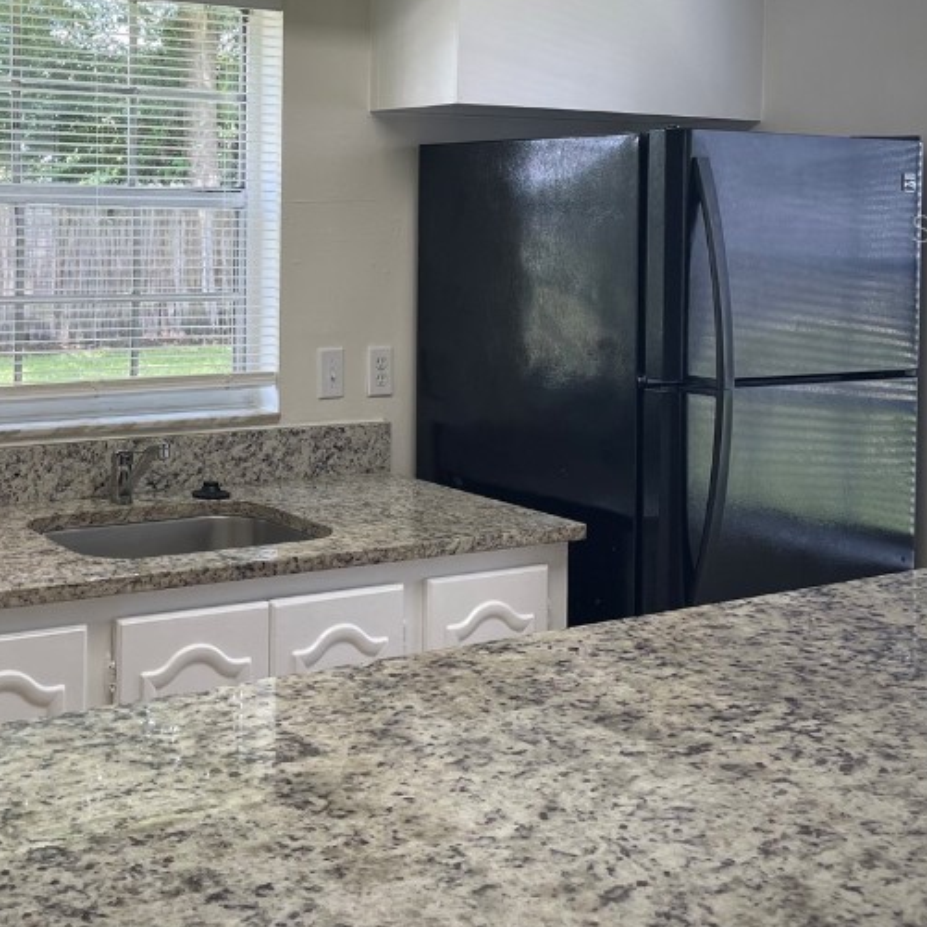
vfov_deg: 35.2
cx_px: 139
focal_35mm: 47
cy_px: 228
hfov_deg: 34.5
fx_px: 1424
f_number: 1.6
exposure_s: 1/120
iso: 40
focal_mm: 4.2
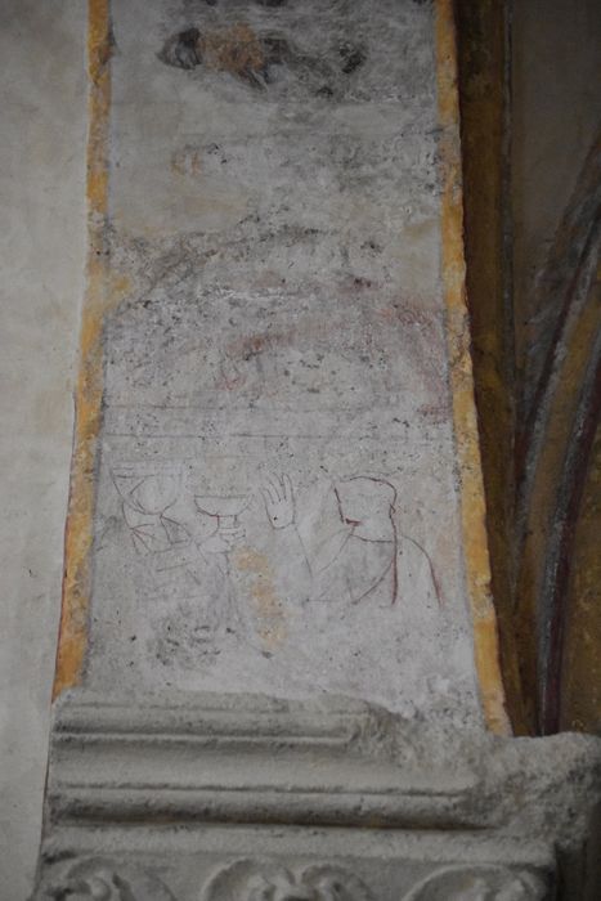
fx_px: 2816
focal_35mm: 112
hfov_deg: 12.2
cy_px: 450
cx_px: 300
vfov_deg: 18.2
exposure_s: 1/125
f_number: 4.2
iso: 8000
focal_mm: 75
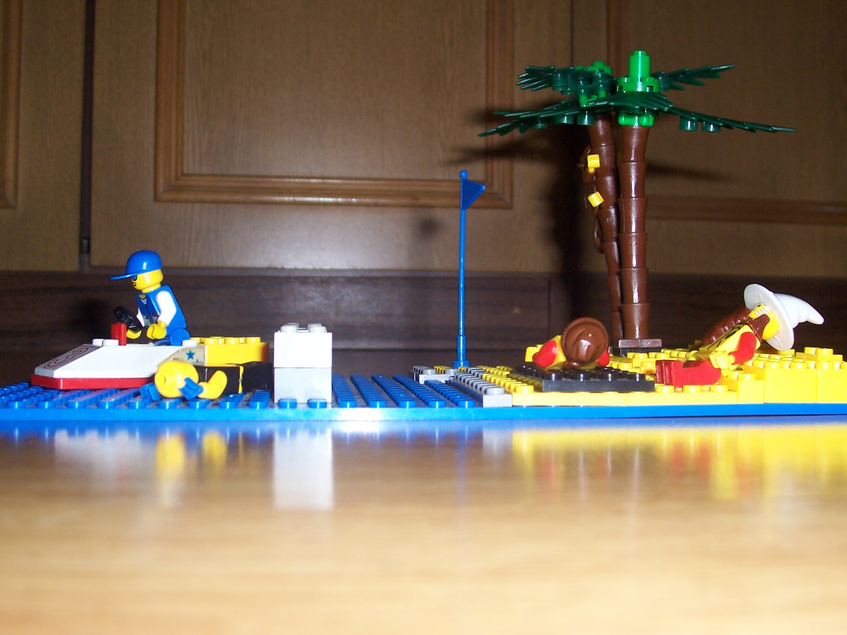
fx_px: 1028
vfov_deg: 34.3
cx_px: 424
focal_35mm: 42
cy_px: 318
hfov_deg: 44.8
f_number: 3
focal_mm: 7
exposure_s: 1/60
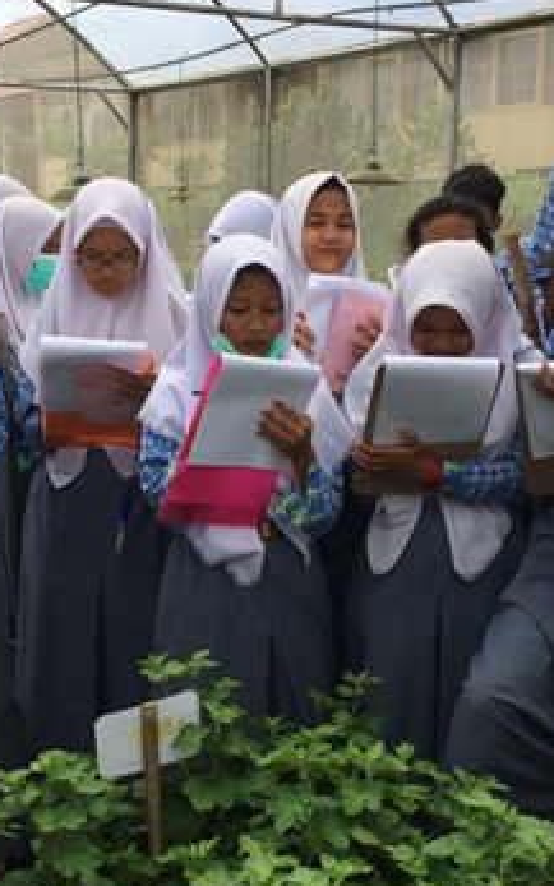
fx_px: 1183
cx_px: 180
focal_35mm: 49
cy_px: 512
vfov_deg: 40.9
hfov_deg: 26.2
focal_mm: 4.15
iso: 32
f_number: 2.2
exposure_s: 1/1140
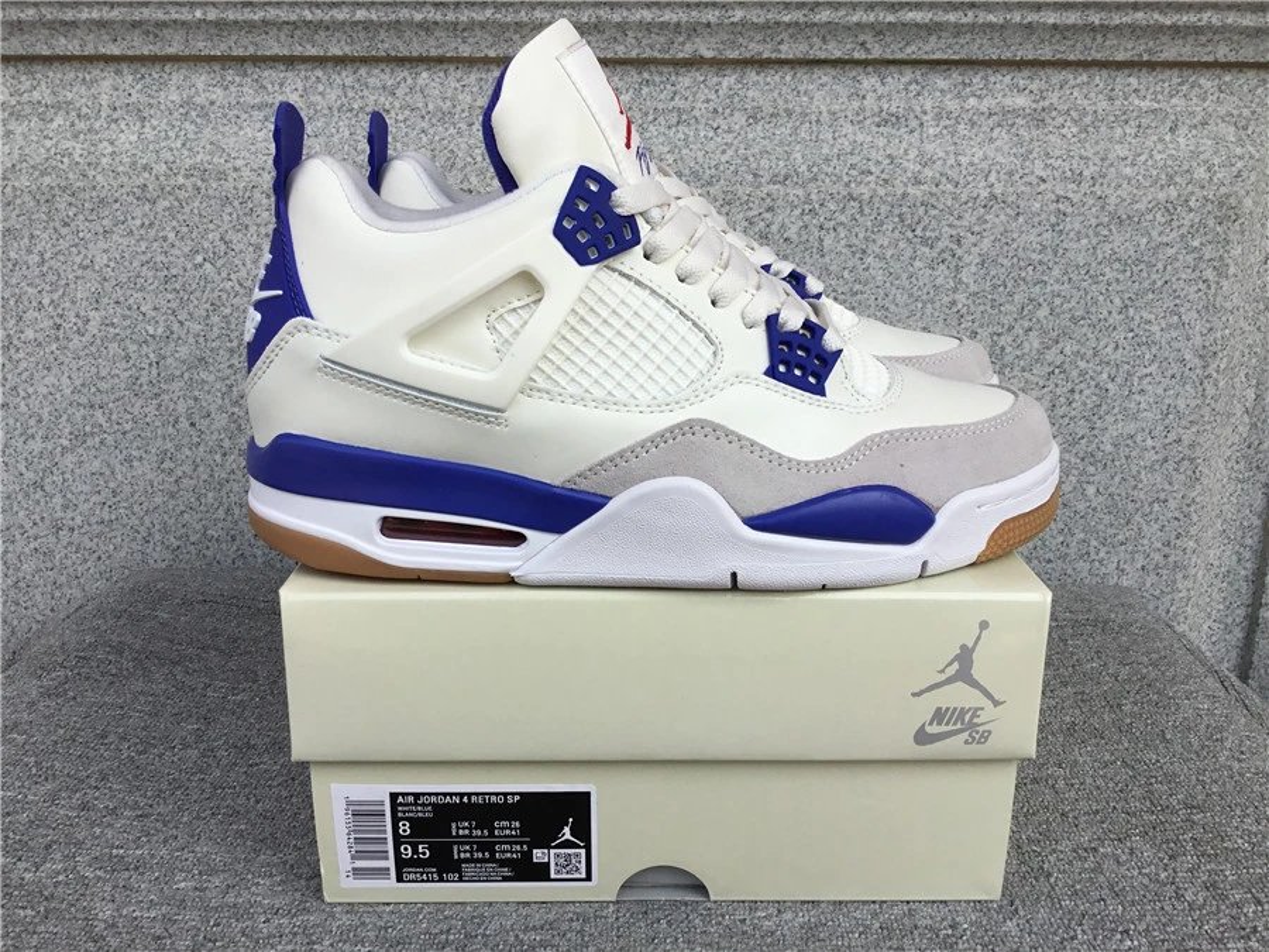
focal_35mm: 31
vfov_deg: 45.4
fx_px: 1136
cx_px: 634
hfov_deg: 58.4
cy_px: 476
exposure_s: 1/637
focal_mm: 3.3
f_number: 2.4
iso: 25
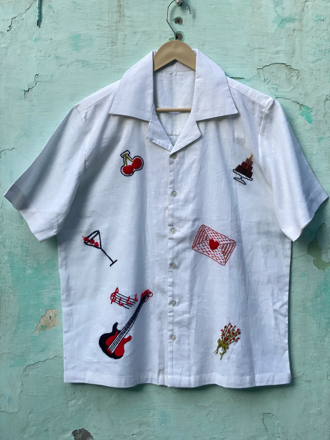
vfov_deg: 36.8
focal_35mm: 52
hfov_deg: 28.0
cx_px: 165
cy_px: 220
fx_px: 661
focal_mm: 6
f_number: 2
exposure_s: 1/138
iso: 20
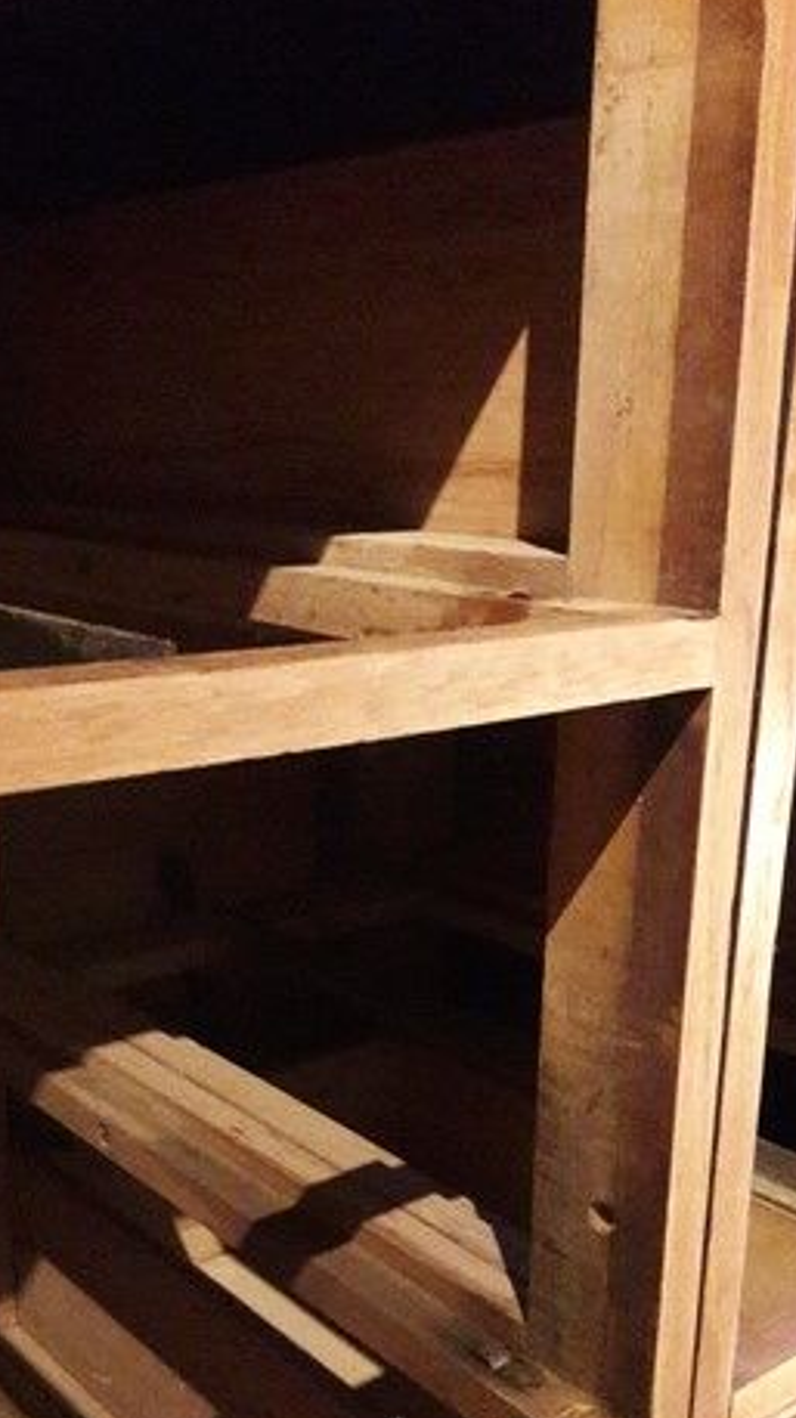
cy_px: 907
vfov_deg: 49.9
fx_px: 1504
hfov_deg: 29.6
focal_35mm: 40
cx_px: 362
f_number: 1.9
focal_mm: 3.7
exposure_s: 1/25
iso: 800
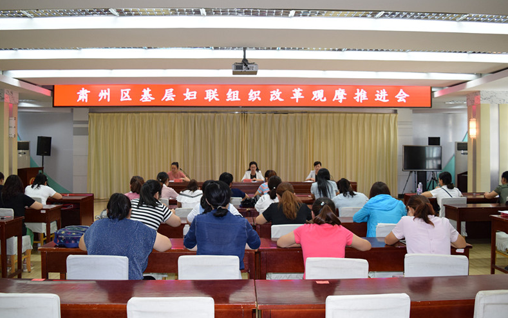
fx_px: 429
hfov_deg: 61.2
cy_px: 157
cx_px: 255
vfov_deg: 40.6
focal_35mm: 31
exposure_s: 1/100
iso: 800
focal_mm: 20
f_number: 5
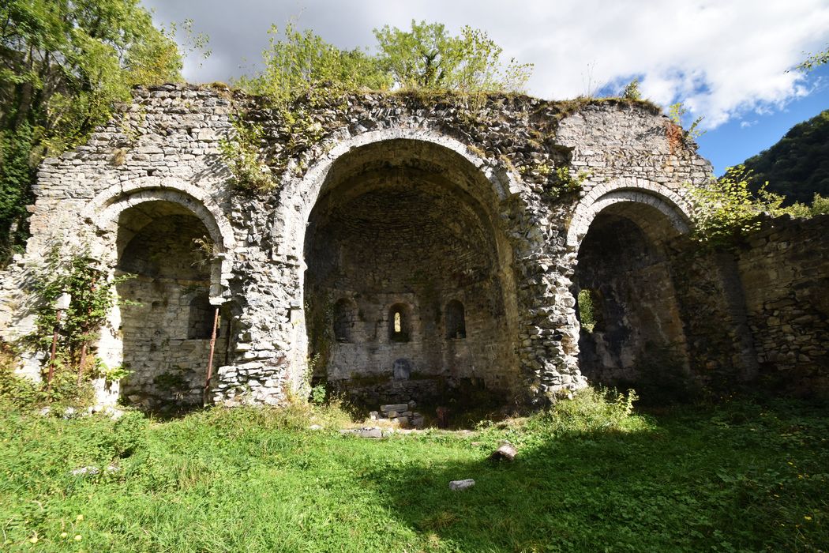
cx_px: 414
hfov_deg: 100.4
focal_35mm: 15
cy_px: 276
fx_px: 345
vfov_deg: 77.3
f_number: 8
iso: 200
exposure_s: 1/250
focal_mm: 10
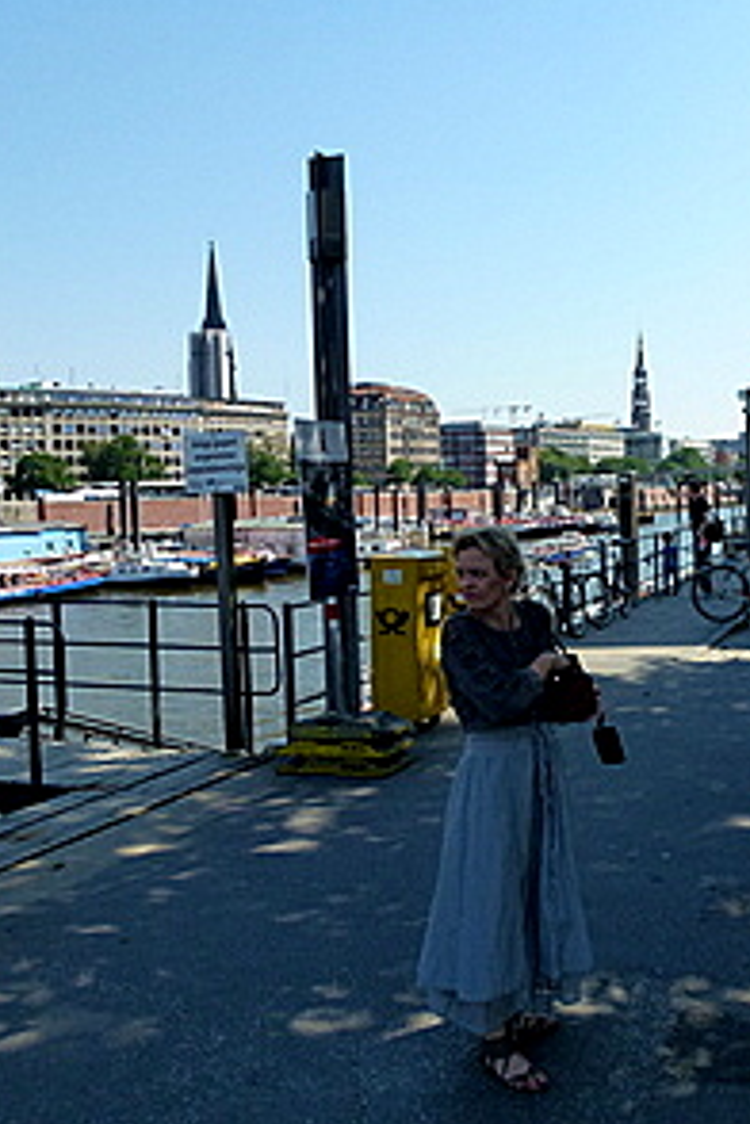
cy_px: 566
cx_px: 593
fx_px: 1062
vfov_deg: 55.8
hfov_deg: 37.6
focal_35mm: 34
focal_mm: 4.3
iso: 160
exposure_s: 1/640
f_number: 4
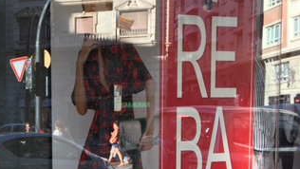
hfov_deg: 31.4
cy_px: 159
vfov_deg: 18.5
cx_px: 36
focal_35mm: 64
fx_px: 509
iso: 32
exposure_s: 1/100
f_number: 2.2
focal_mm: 4.15
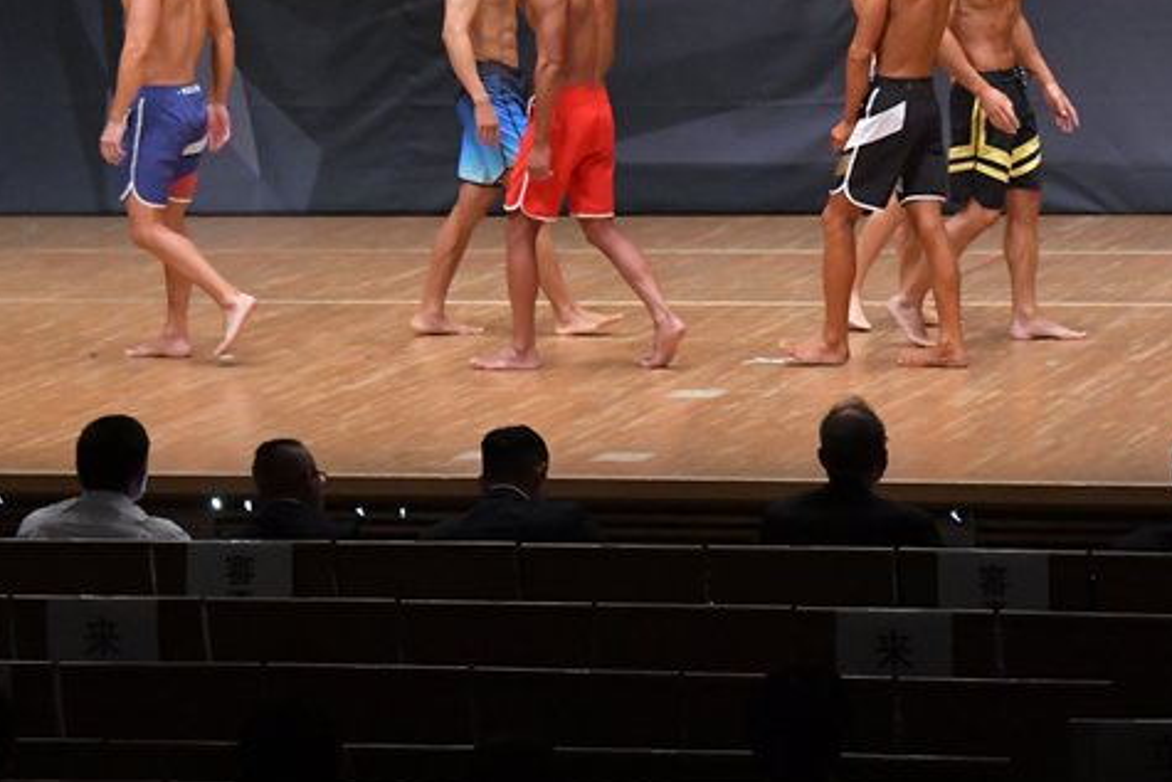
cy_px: 269
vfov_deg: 6.6
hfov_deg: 9.9
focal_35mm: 207
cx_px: 739
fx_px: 6741
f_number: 5.6
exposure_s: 1/400
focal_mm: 85
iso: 6400
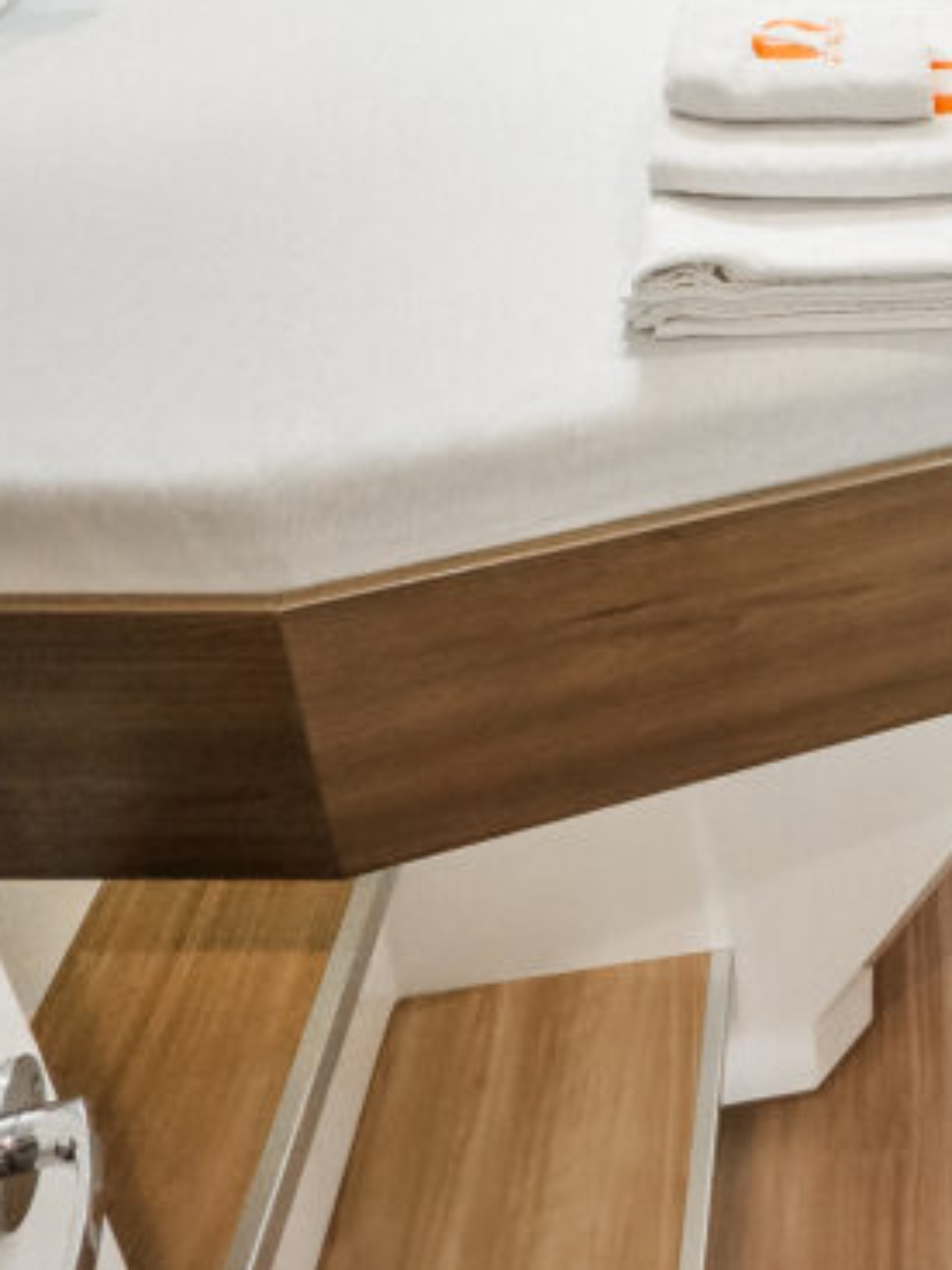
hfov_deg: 34.4
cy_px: 17
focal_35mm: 39
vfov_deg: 41.9
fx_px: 1430
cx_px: 890
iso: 40
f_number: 2.2
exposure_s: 1/150
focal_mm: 2.22
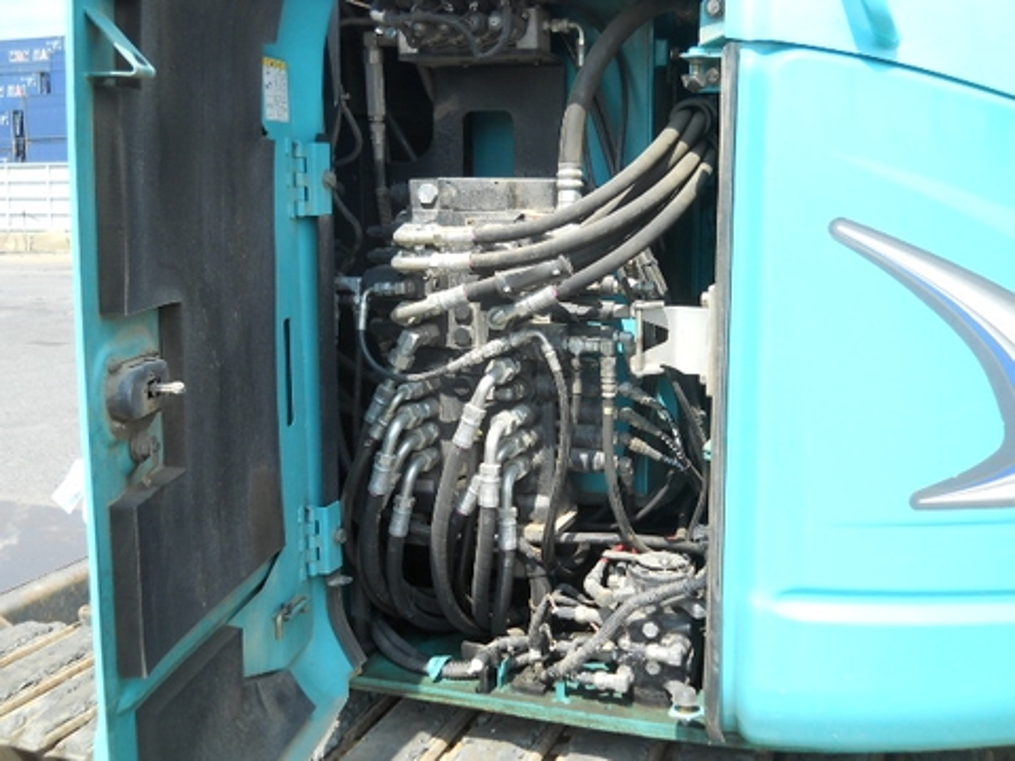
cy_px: 380
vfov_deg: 35.1
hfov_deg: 45.8
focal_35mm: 41
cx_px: 508
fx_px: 1202
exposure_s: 1/400
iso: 80
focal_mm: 6.72
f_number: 3.1
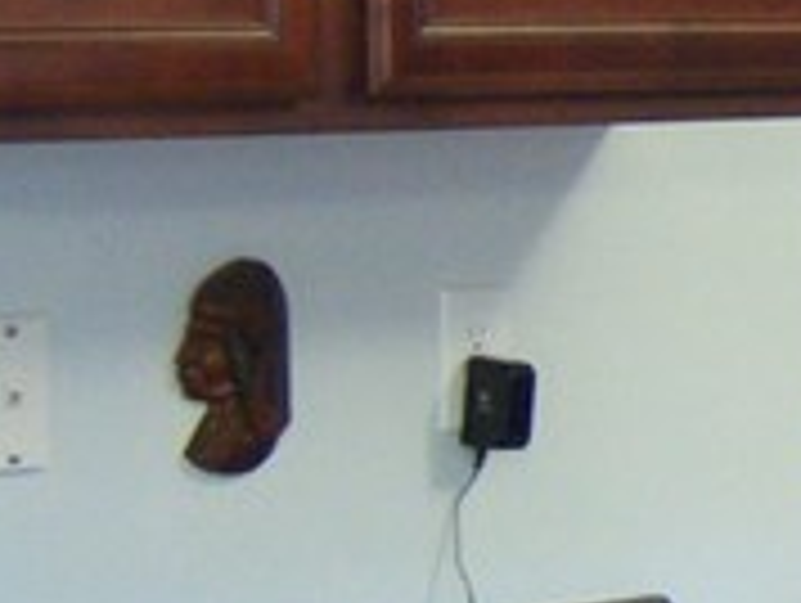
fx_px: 4796
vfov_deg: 7.2
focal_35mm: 207
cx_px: 1431
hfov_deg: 9.1
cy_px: 364
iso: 160
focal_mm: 7.5
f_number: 2.8
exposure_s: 1/10
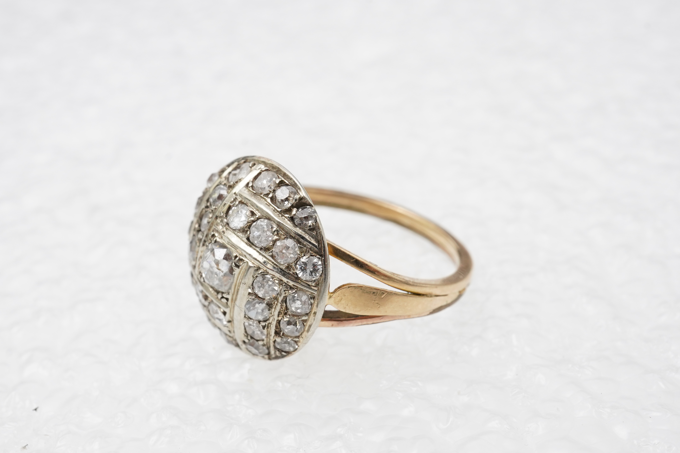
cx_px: 311
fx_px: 1020
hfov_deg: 36.8
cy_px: 253
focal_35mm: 54
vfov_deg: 25.0
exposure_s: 1/125
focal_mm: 30
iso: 640
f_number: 22
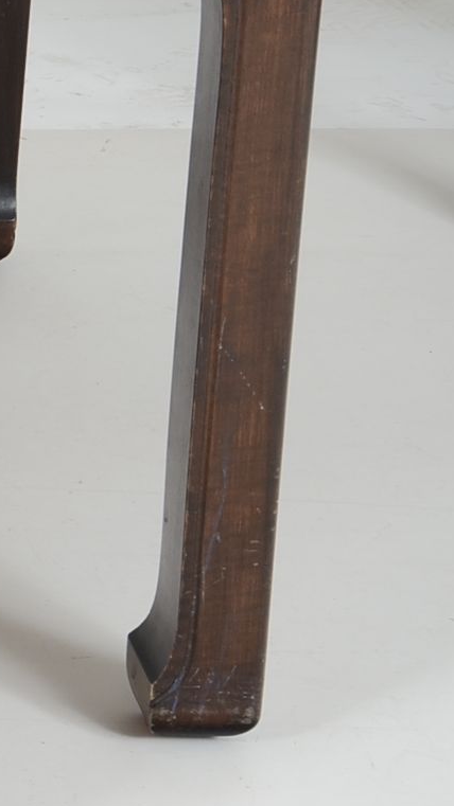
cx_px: -813
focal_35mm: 193
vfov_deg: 11.1
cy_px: 124
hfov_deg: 5.9
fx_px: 4131
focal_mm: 38
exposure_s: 1/60
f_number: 7.1
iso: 160
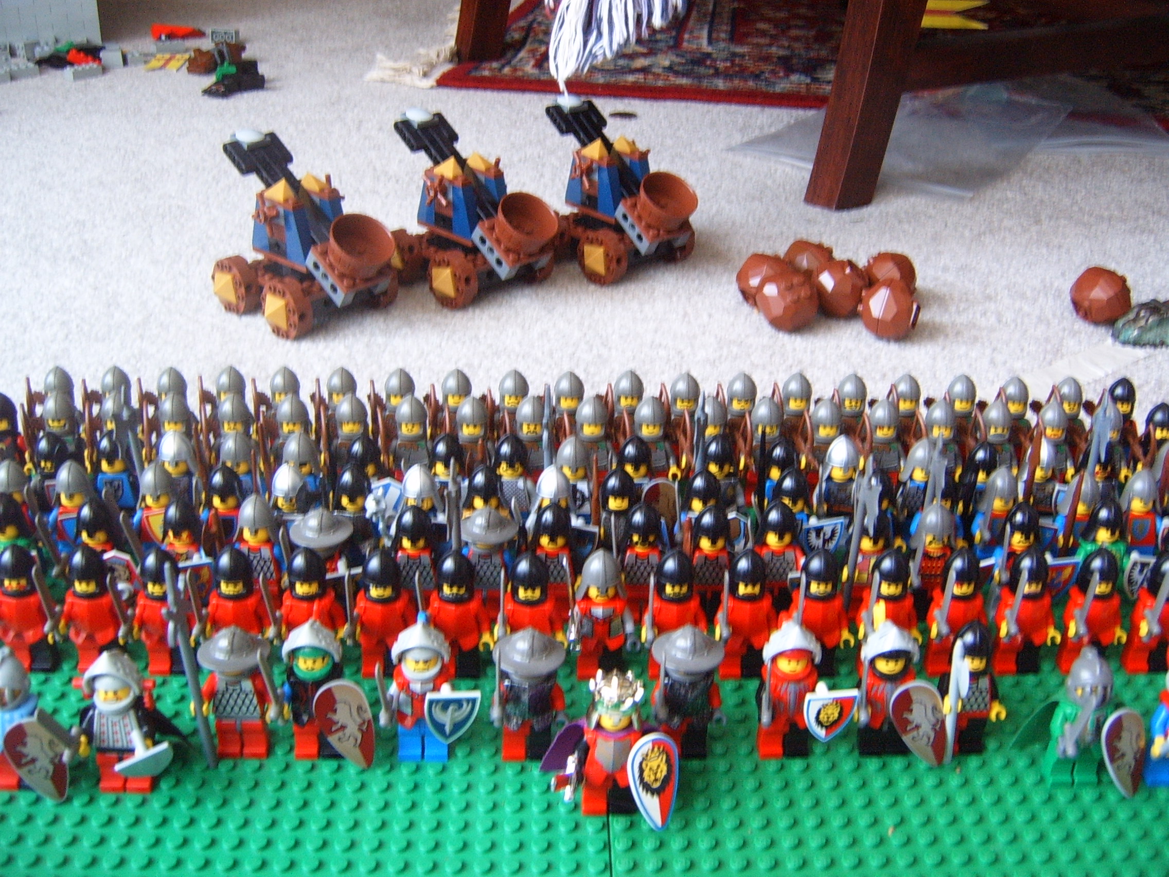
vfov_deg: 38.7
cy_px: 438
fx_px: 1250
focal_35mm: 37
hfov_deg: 50.1
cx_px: 584
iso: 141
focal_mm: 6.2
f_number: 2.9
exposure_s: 1/15
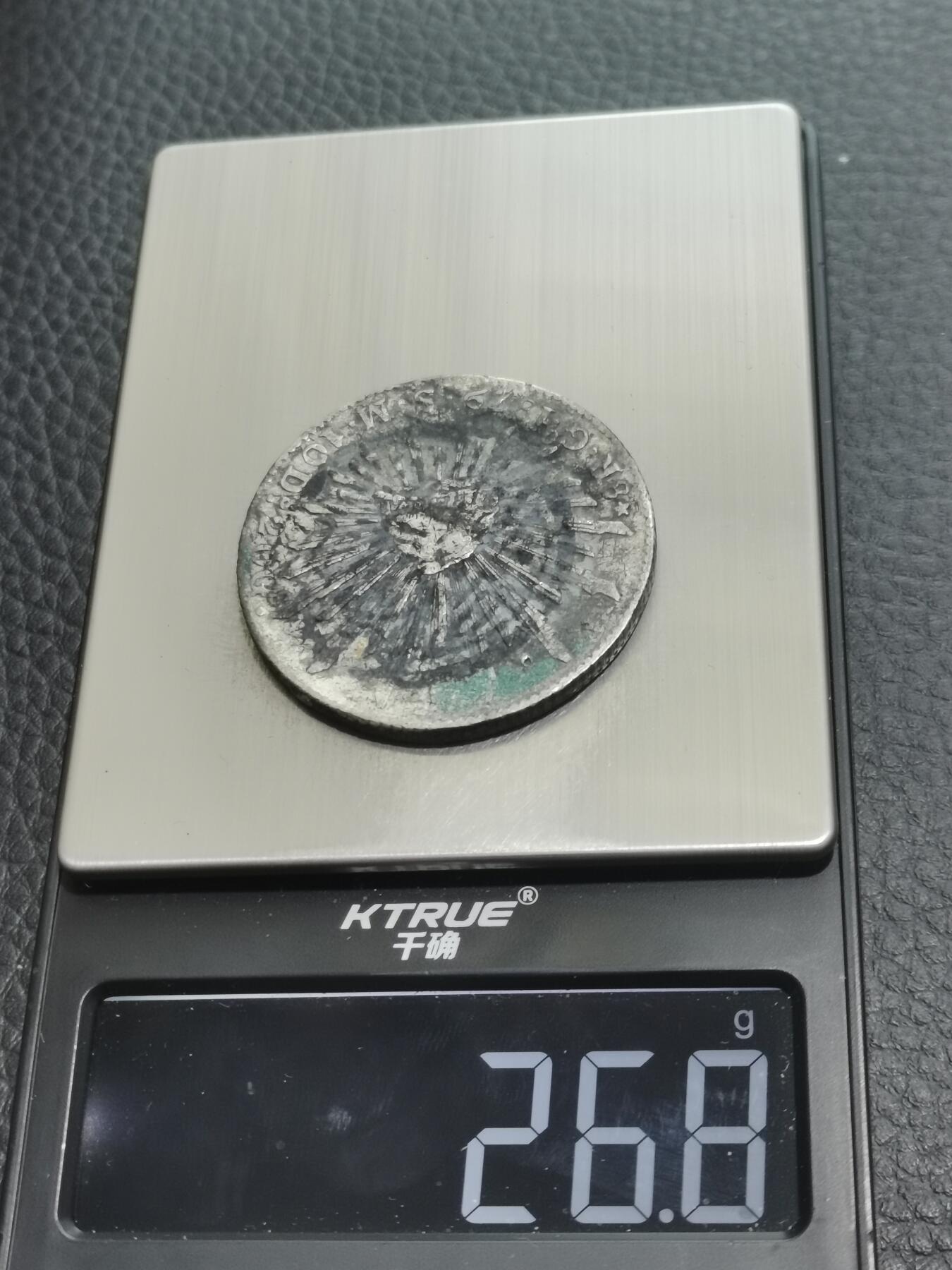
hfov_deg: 24.4
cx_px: 476
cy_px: 635
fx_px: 2200
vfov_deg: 32.2
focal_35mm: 60
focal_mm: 5.58
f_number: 1.8
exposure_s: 1/100
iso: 100
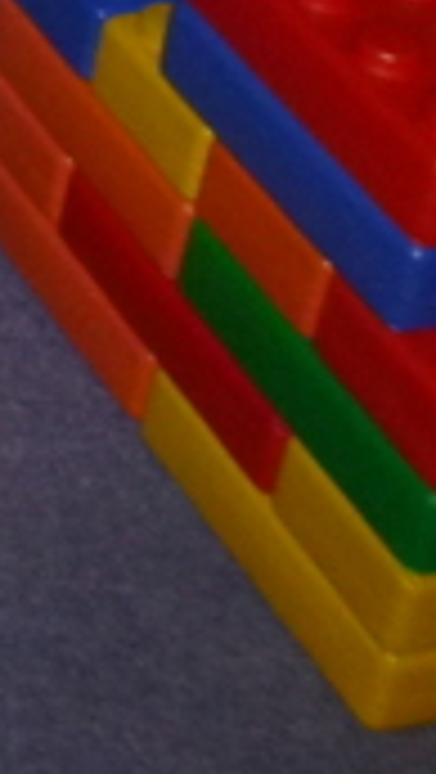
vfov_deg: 15.2
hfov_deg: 7.8
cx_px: -1038
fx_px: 2605
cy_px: -504
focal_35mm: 127
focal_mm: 4.5
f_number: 3.1
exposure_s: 1/60
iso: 160
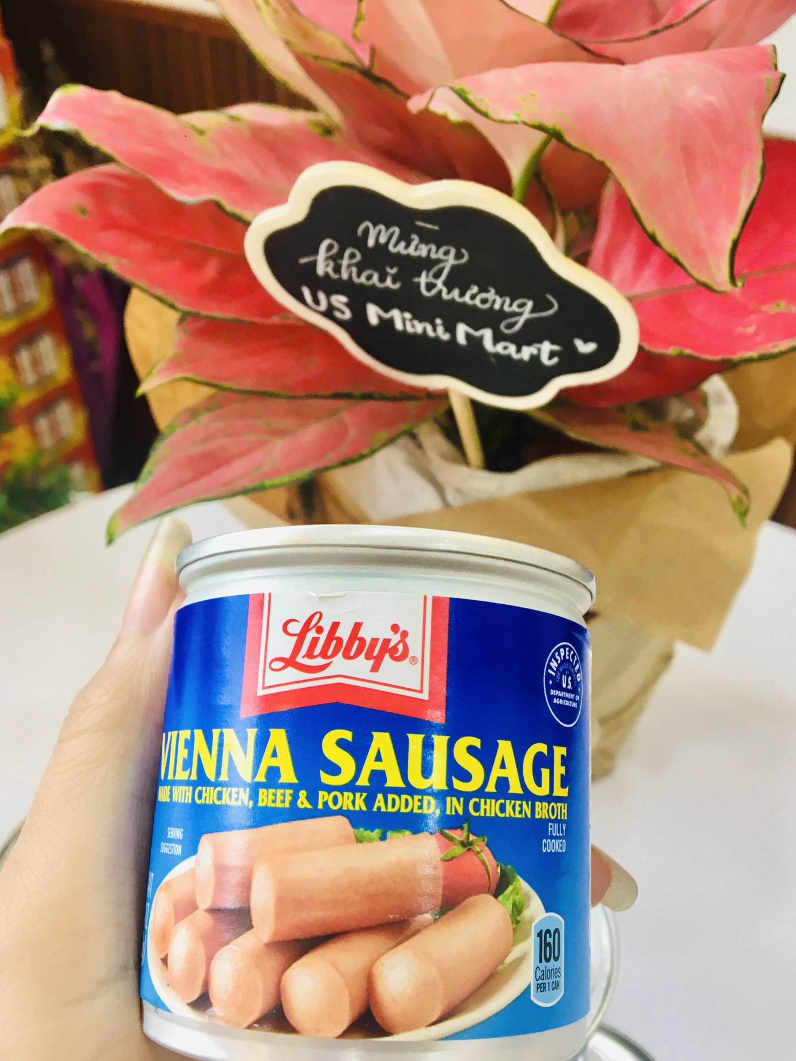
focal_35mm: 32
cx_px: 413
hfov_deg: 44.2
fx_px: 981
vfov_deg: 56.7
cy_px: 582
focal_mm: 4.15
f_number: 2.2
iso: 32
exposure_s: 1/33
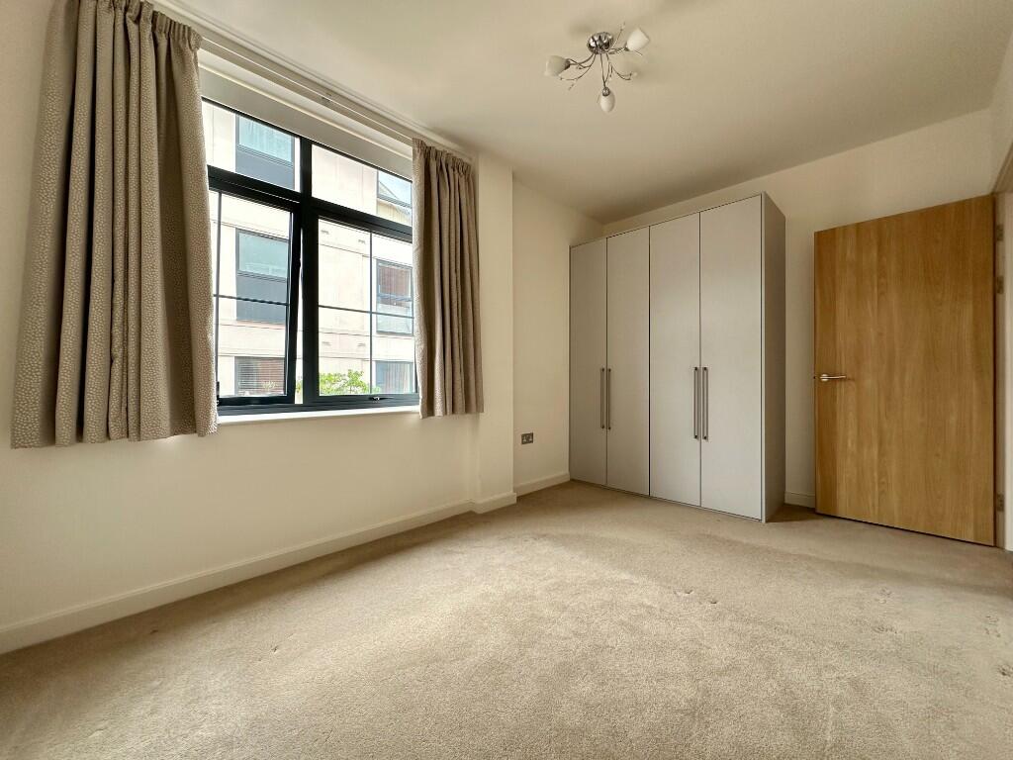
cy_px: 380
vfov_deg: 85.7
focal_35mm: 14
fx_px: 410
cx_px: 506
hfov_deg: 102.1
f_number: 2.2
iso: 100
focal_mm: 2.22
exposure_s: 1/99
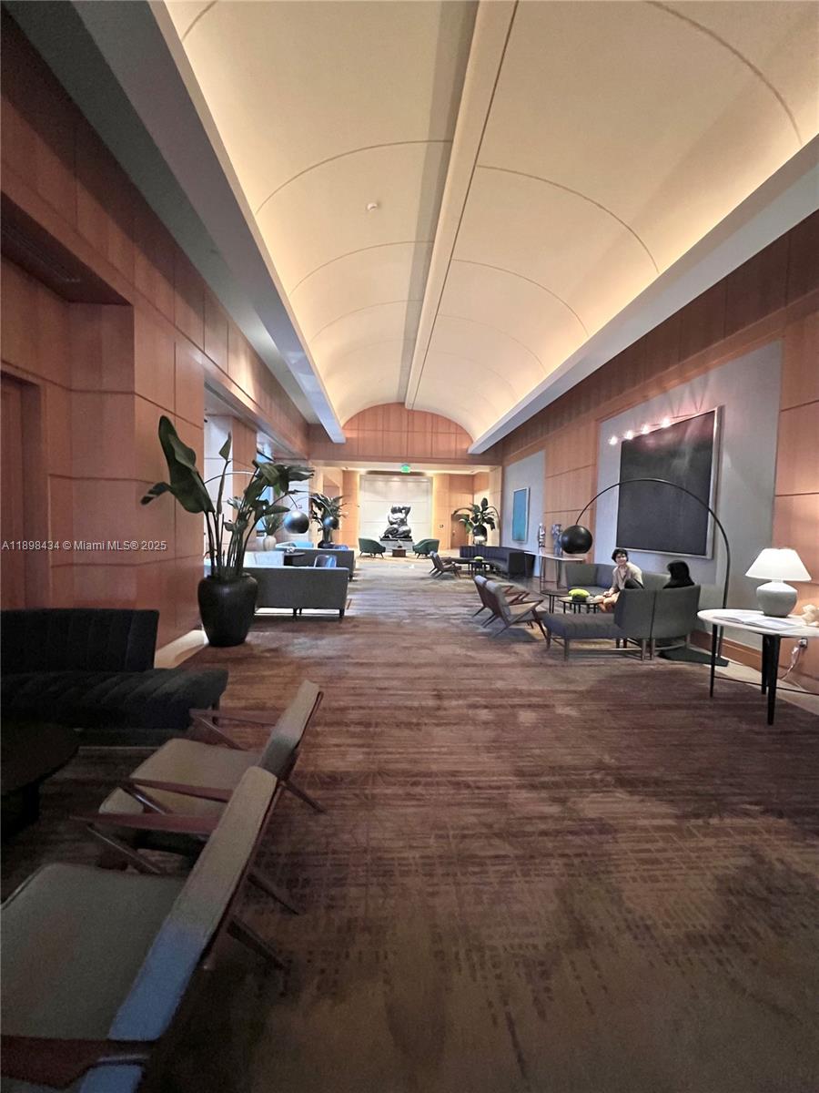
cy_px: 546
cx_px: 410
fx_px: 410
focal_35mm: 13
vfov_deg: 106.2
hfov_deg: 89.9
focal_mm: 1.57
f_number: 1.8
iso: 1000
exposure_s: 1/40
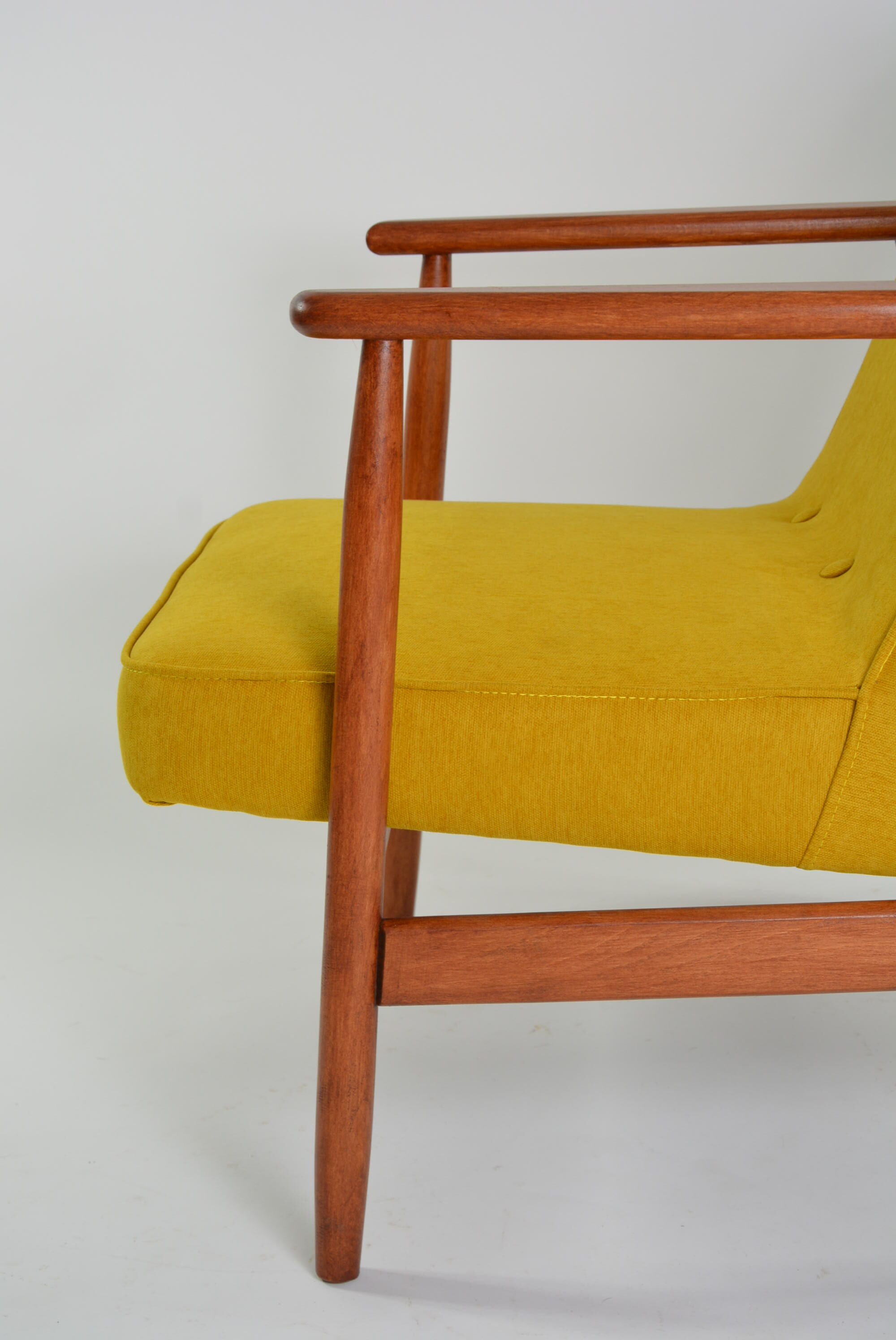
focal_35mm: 63
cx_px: 448
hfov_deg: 21.6
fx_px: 2347
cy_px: 670
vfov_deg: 31.9
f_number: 7.1
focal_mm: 42
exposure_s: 1/60
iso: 400
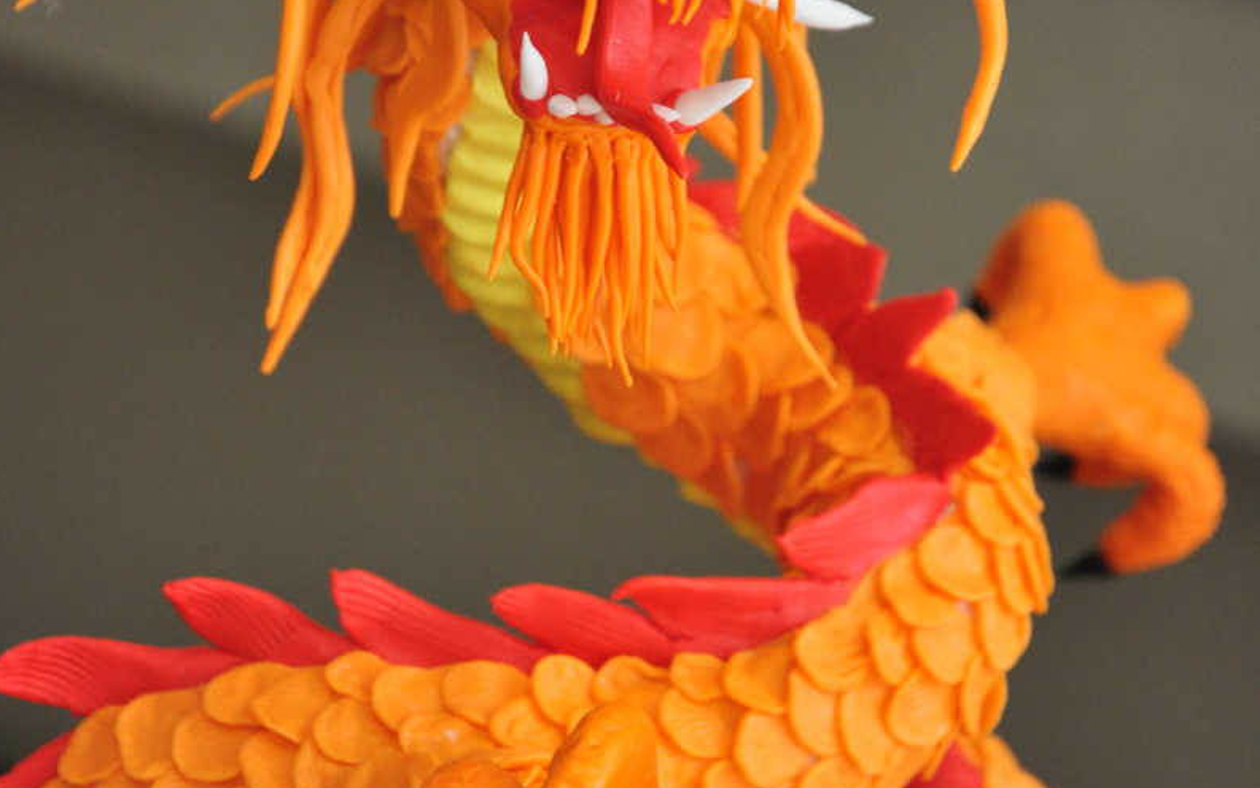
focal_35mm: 197
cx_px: 628
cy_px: 223
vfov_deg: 6.7
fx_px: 6757
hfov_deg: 10.7
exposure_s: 1/80
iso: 1000
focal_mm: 85
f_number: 5.6
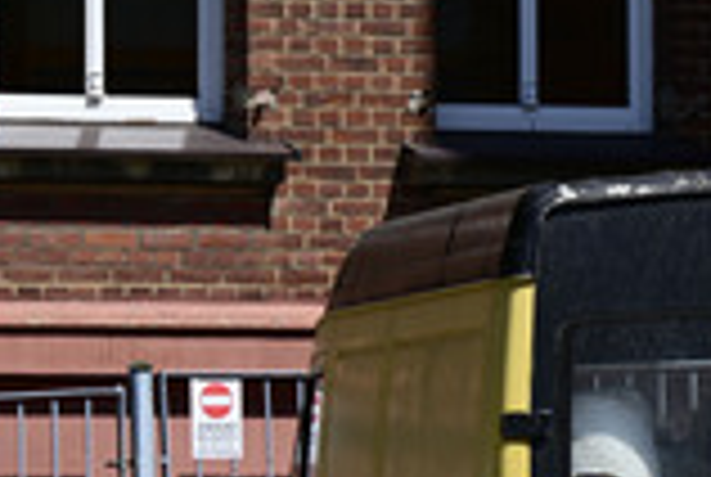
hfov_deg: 4.8
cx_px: 560
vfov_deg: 3.2
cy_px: 572
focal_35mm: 427
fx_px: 8449
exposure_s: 1/250
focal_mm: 150
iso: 100
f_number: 9
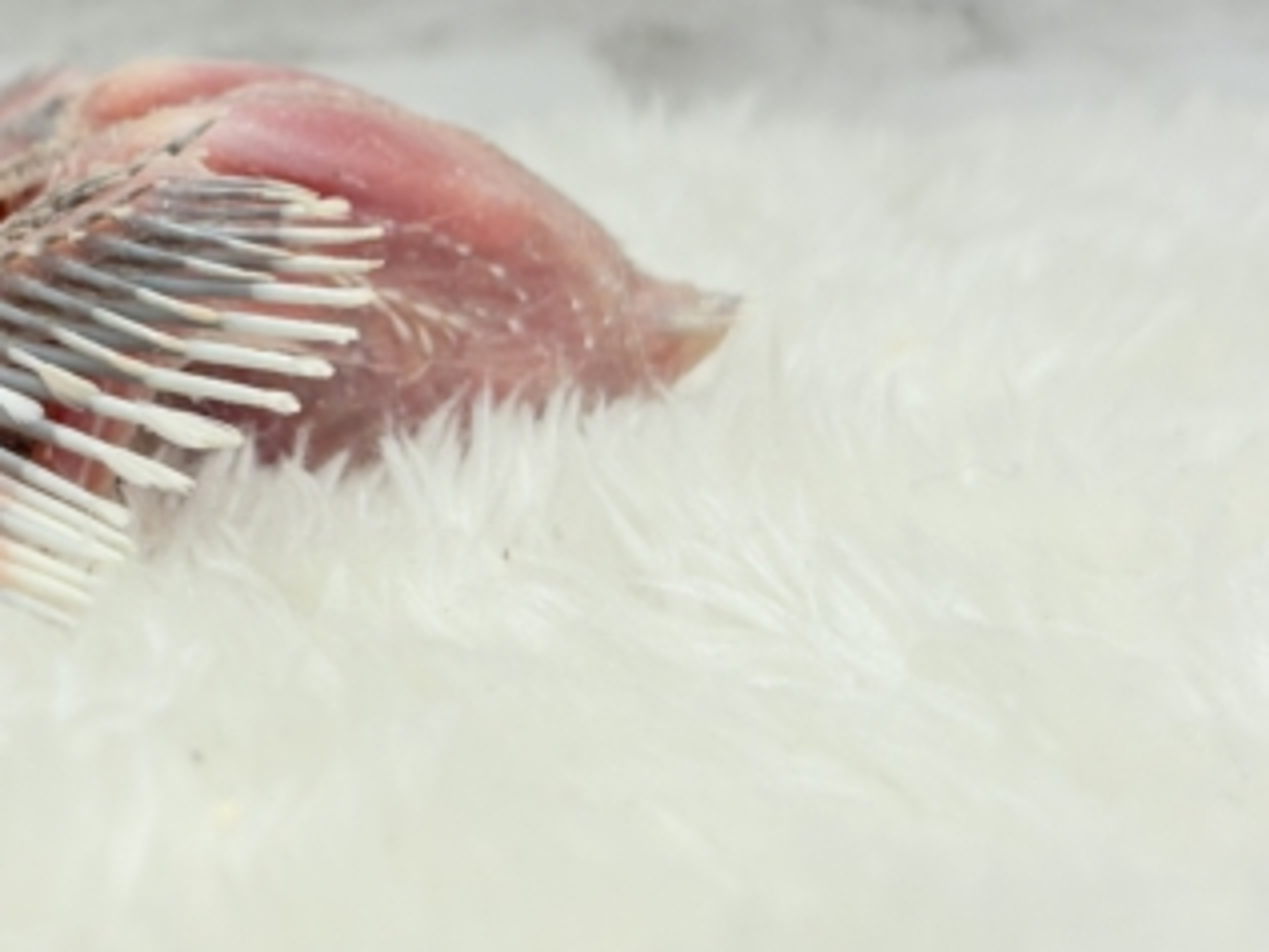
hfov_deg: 18.3
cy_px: 168
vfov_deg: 14.0
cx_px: 72
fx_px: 3851
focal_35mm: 105
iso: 64
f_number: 1.6
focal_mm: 5.96
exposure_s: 1/100
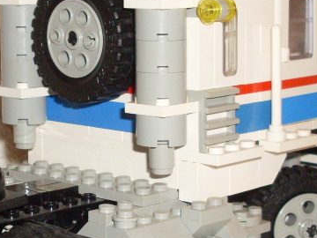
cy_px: 135
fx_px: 989
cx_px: 67
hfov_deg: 18.1
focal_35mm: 108
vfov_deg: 13.7
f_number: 2.8
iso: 100
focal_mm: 6.3
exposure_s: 1/45
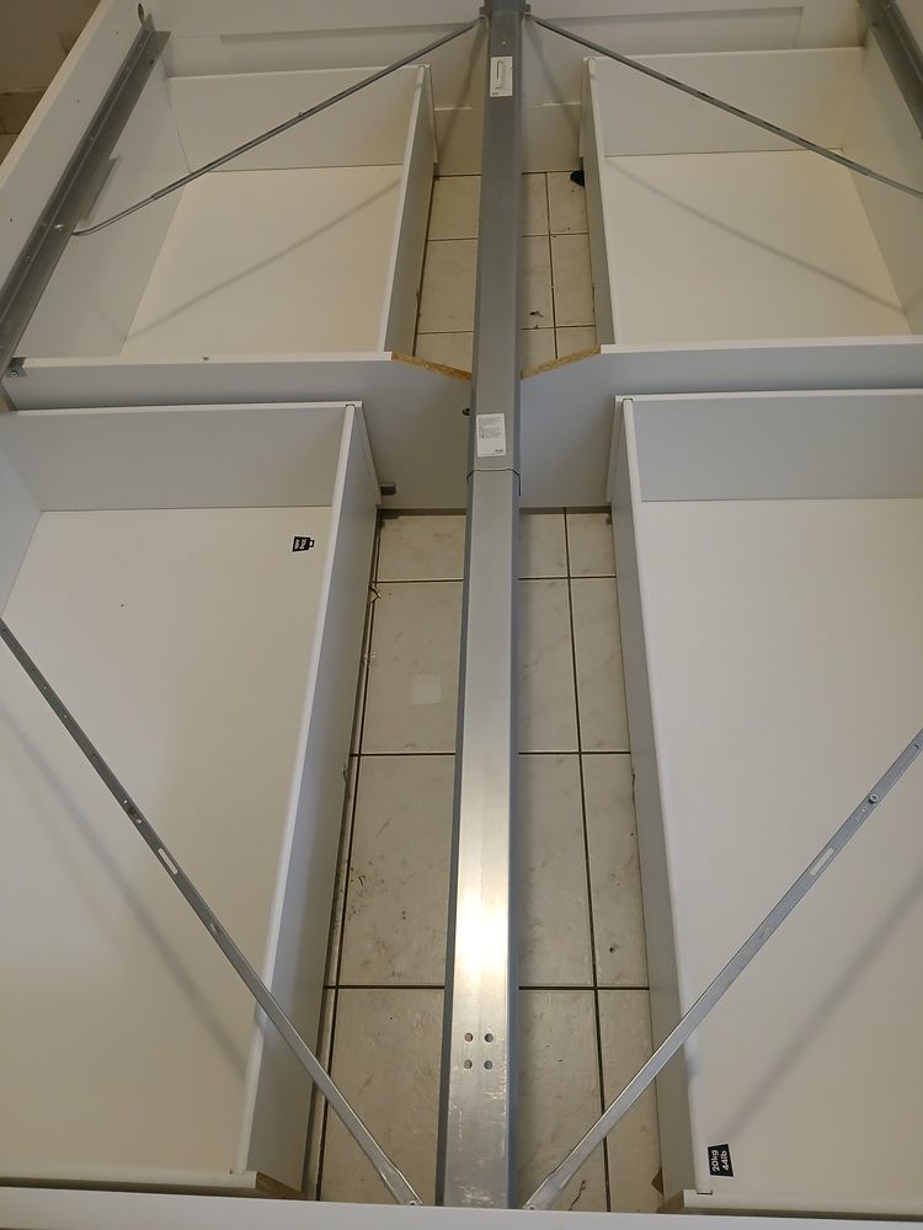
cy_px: 615
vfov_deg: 67.3
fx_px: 924
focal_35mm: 26
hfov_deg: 53.1
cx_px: 462
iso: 320
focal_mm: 3.98
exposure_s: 1/25
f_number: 1.8
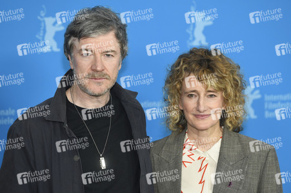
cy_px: 96
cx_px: 146
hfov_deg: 14.2
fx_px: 1171
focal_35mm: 145
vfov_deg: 9.4
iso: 800
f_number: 3.5
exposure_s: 1/320
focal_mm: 145
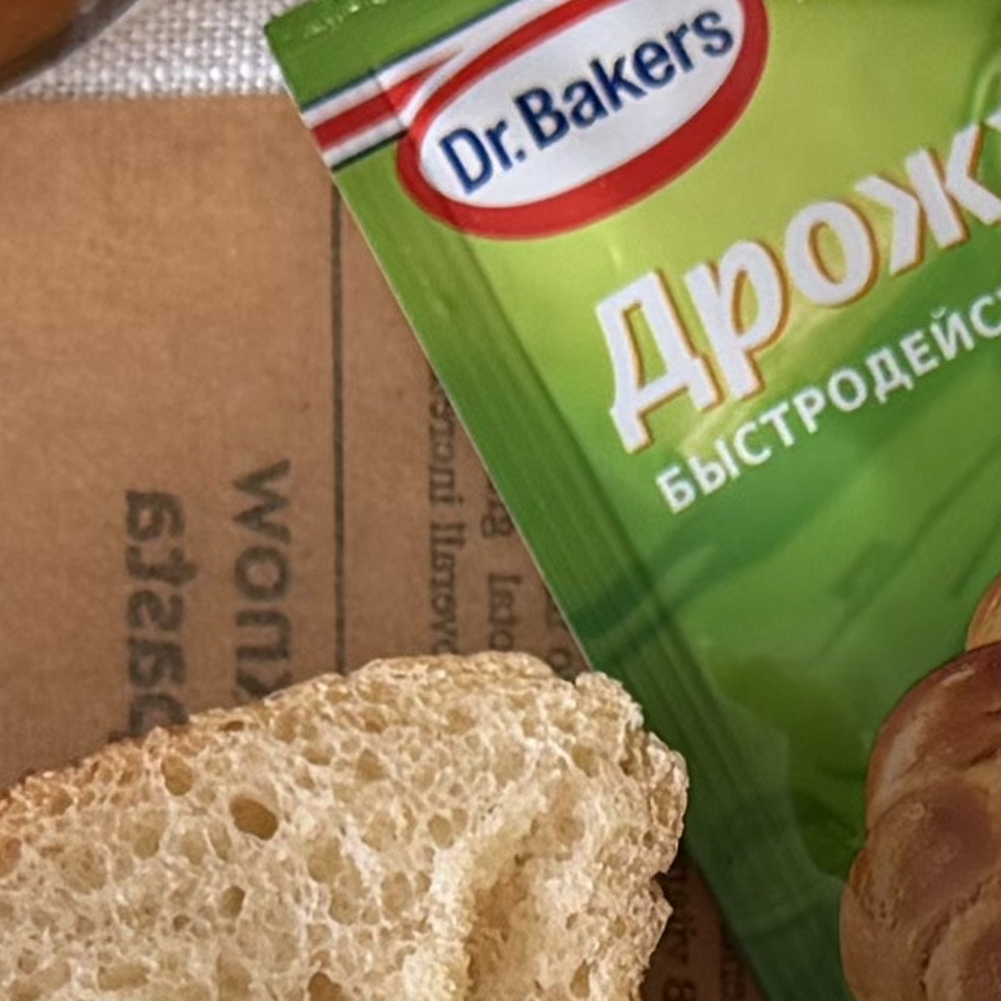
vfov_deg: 12.0
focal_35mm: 143
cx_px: 1126
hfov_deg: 12.0
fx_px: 4678
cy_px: 1199
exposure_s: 1/317
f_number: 1.78
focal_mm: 6.76
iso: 80
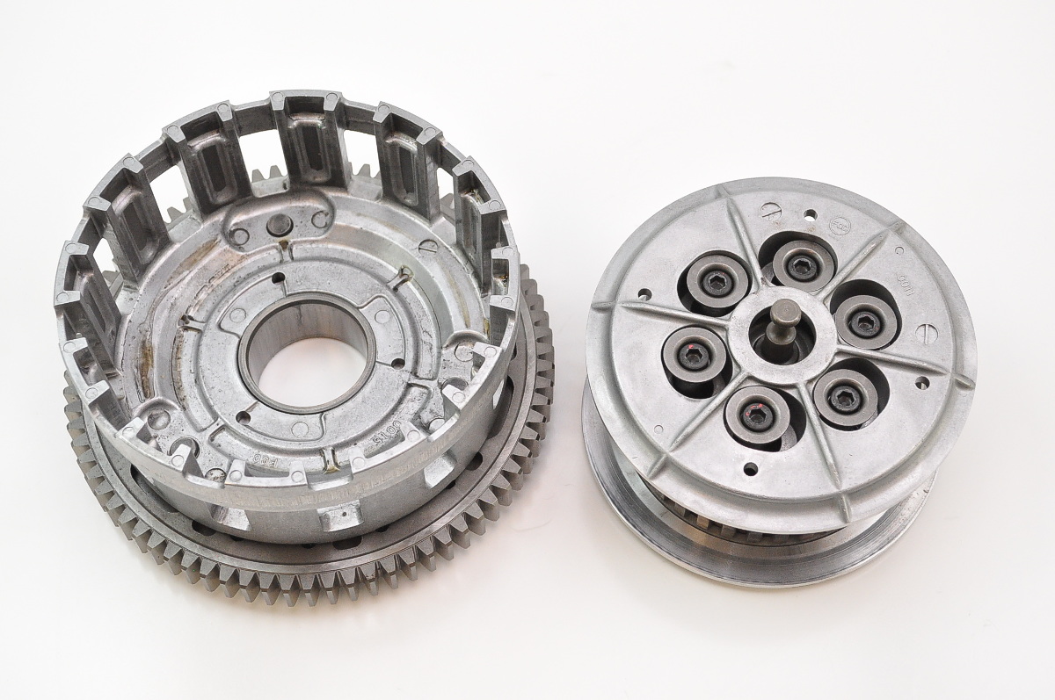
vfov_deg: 23.7
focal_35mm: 57
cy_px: 350
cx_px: 528
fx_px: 1668
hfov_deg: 35.1
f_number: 7.1
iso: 2000
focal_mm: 38
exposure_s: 1/400
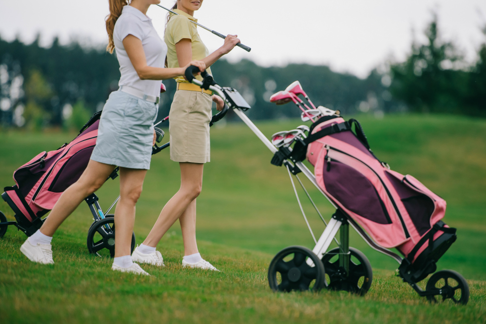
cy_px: 163
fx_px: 2713
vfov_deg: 6.8
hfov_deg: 10.2
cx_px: 243
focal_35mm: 201
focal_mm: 200
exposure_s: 1/1600
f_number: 2.8
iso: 400
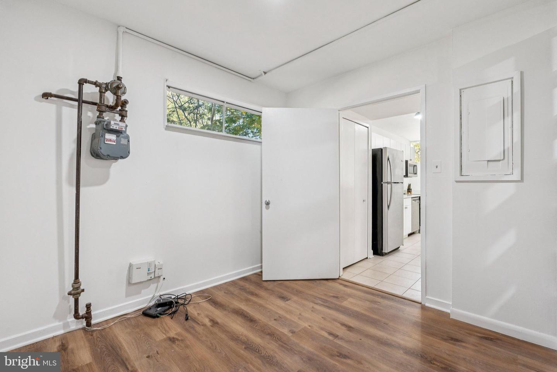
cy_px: 186
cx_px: 278
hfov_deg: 96.7
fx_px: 248
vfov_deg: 73.7
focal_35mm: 16
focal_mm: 16
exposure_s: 1/8
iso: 400
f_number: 8
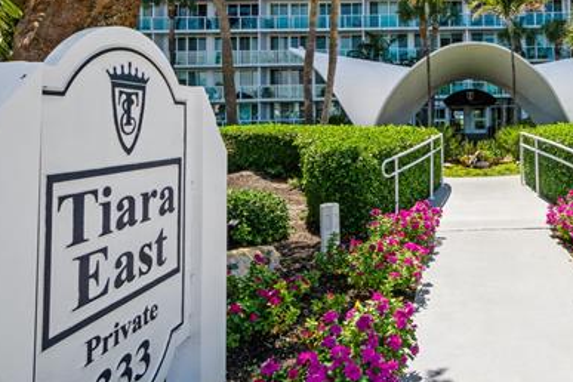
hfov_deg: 54.5
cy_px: 78
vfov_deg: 40.6
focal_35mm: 31
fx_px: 493
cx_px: 487
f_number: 9
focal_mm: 10
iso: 200
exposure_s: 1/320
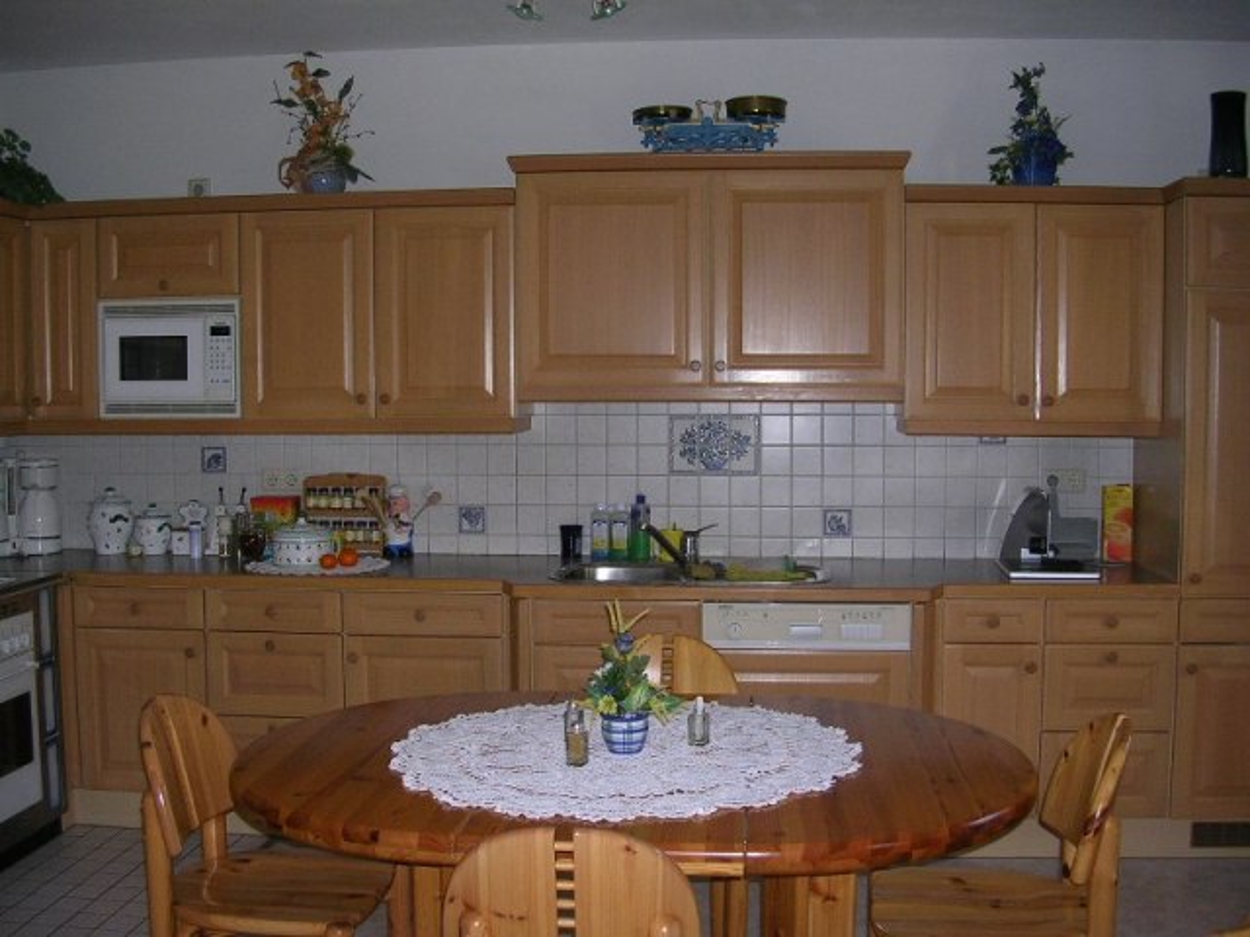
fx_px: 1372
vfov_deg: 37.7
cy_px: 468
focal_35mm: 38
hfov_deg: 49.0
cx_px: 625
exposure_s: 1/60.1
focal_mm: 5.8
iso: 76
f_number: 2.8
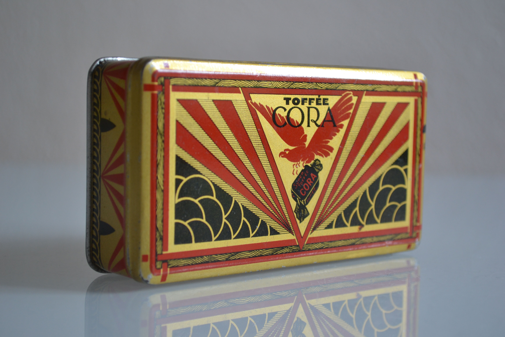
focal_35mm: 69
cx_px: 252
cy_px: 168
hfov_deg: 29.2
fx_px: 968
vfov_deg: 19.7
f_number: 5.3
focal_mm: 46
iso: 400
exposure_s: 1/25
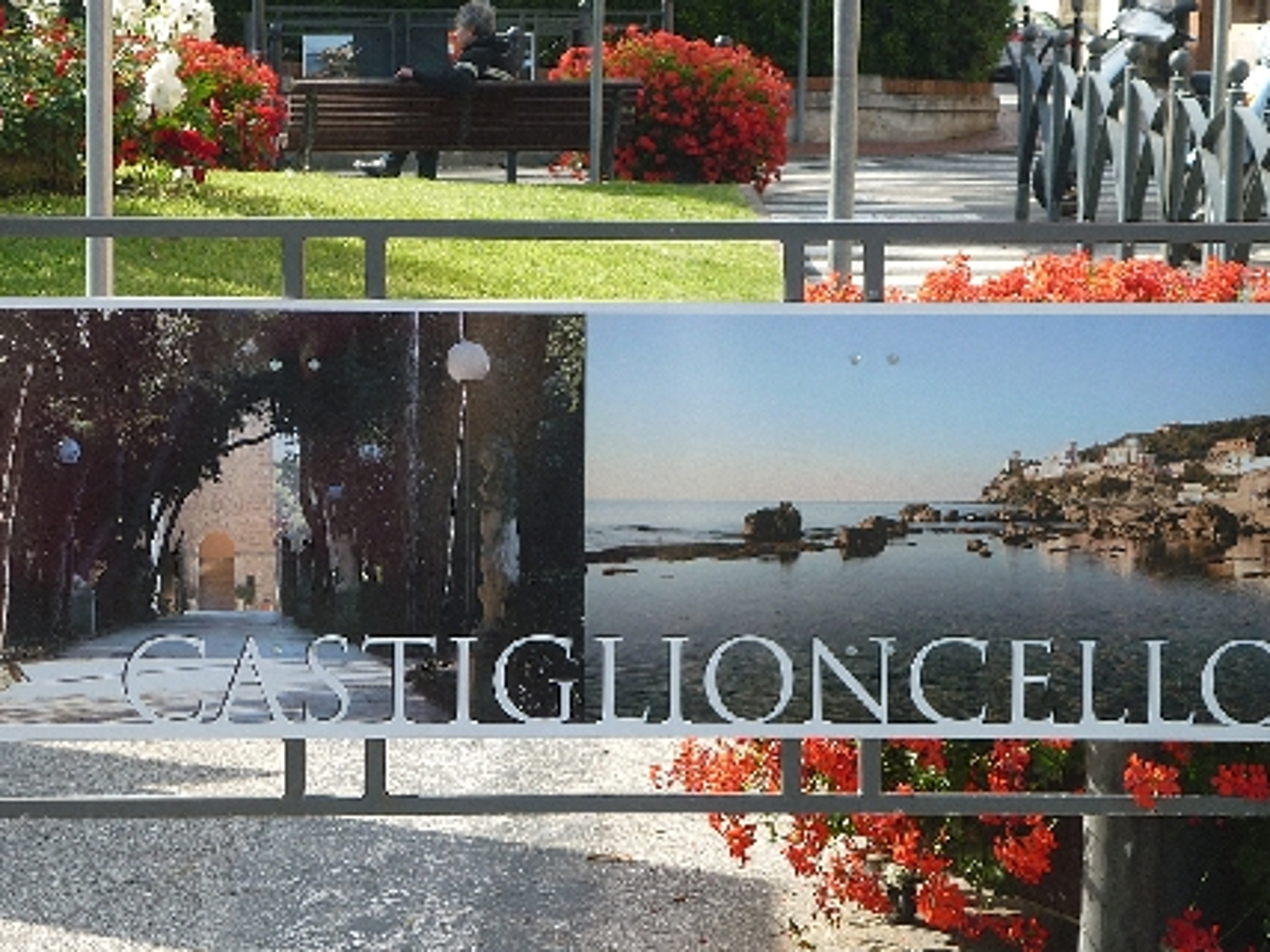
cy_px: 498
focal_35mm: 111
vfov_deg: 13.3
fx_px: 4072
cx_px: 650
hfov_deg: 17.7
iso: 80
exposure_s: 1/200
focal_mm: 16.4
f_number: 4.8
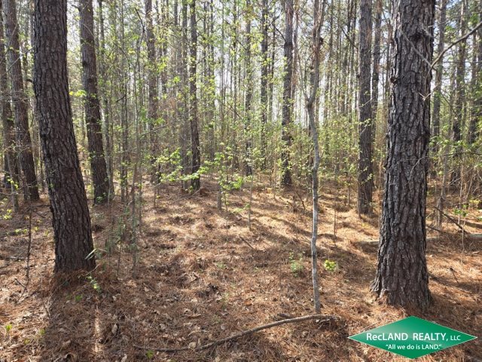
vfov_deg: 58.9
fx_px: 320
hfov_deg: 73.9
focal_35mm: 23
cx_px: 241
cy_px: 181
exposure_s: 1/180
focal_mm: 5.4
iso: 50
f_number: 1.8
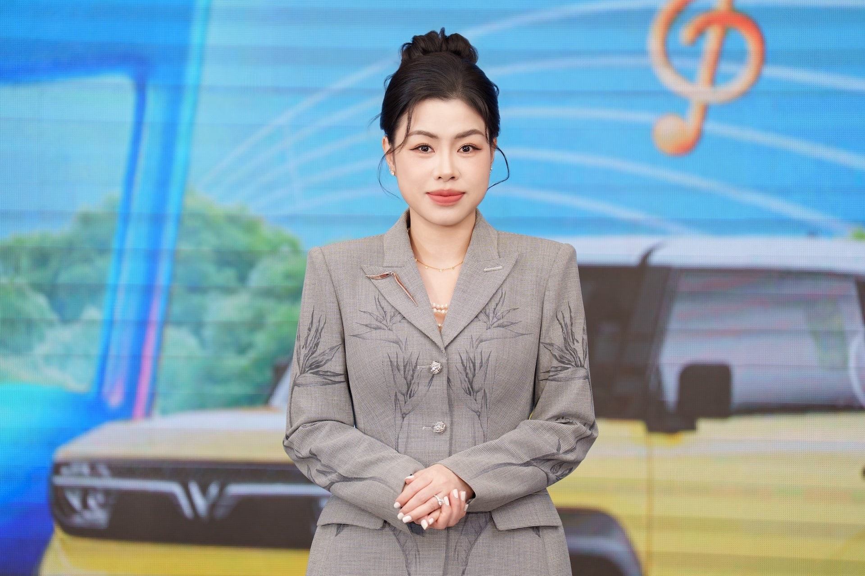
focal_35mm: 164
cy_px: 288
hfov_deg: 12.5
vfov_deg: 8.4
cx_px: 432
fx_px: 3940
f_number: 3.2
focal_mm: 164
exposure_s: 1/160
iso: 500
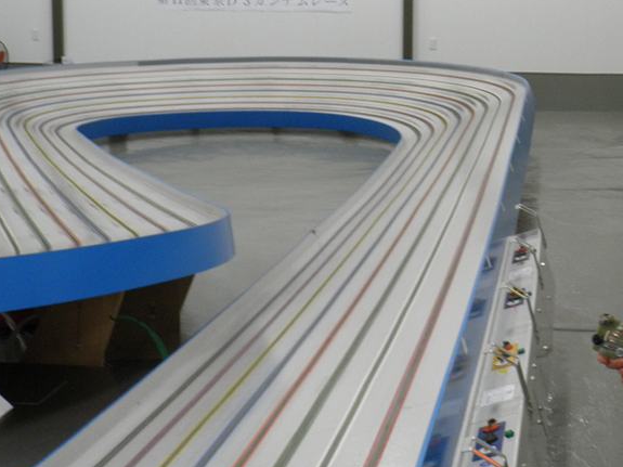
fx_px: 1314
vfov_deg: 20.0
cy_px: 114
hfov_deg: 25.9
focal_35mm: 73
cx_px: 545
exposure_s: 1/20
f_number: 3.9
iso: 200
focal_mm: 7.3
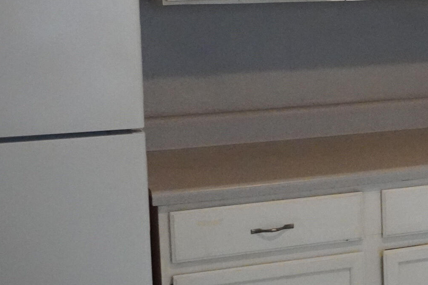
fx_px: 1165
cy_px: 96
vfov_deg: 13.9
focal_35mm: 98
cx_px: 562
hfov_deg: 19.2
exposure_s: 1/160
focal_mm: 22
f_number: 4
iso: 6400
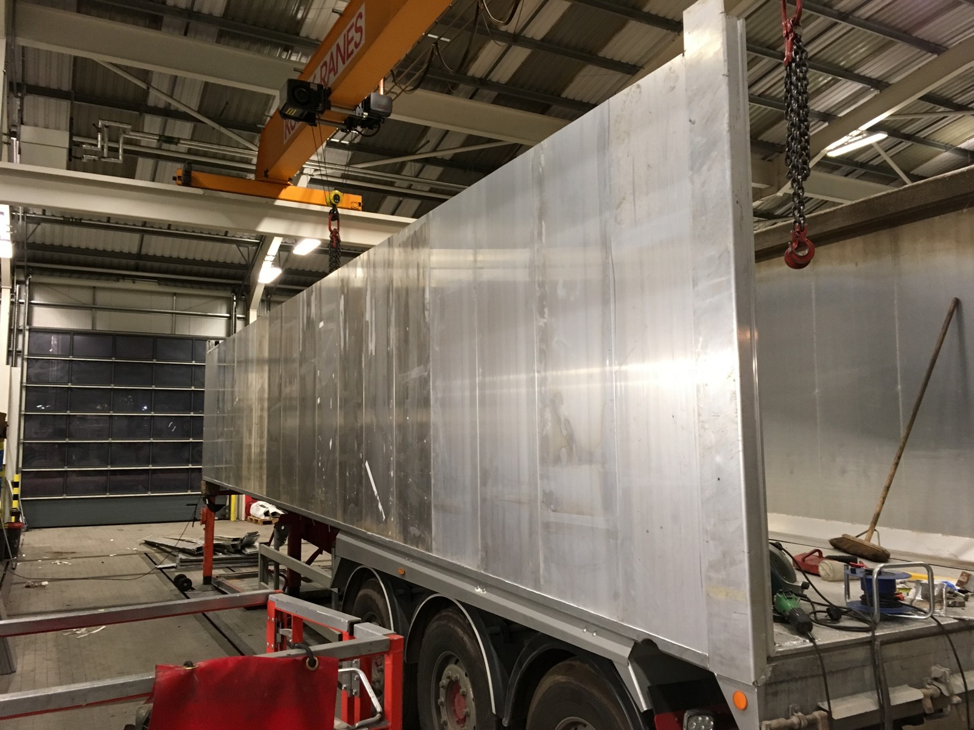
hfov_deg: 61.7
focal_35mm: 29
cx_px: 487
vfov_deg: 48.2
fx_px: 816
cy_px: 365
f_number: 2.2
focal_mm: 4.15
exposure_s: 1/33
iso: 160
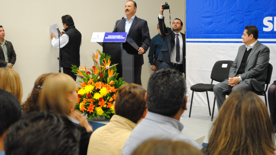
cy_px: 70
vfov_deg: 13.8
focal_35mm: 88
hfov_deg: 24.3
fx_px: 641
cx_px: 137
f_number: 5.6
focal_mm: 55
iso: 800
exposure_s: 1/8
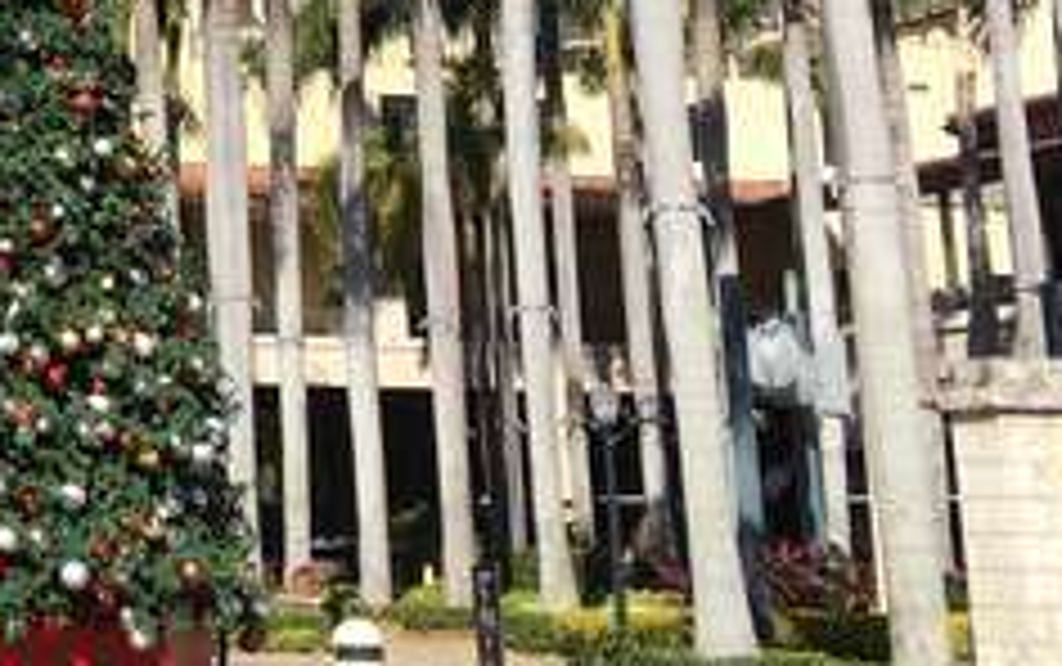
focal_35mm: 104
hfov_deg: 18.6
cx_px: -328
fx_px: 3013
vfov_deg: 12.1
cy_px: -324
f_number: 2.2
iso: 25
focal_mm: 4.15
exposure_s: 1/1603
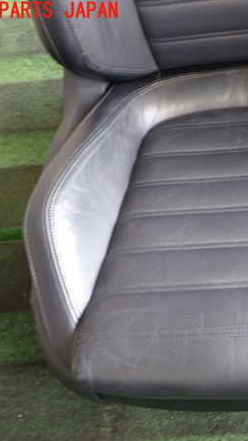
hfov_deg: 26.0
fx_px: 514
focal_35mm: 44
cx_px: 235
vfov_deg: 46.4
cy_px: 221
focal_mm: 5.4
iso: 320
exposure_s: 1/30
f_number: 2.3
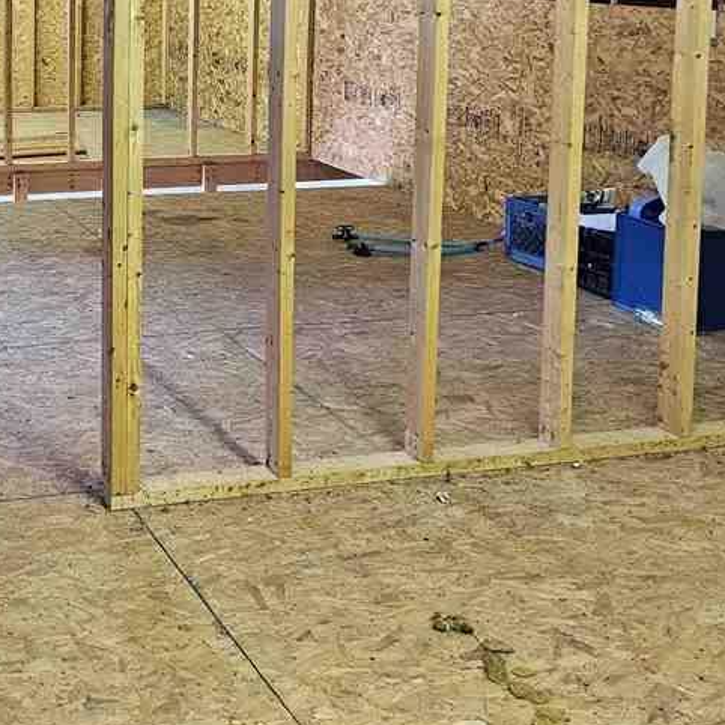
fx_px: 1280
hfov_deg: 29.9
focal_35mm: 54
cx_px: 32
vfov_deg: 30.2
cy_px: 71
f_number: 1.7
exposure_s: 1/60
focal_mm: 6.3
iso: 640
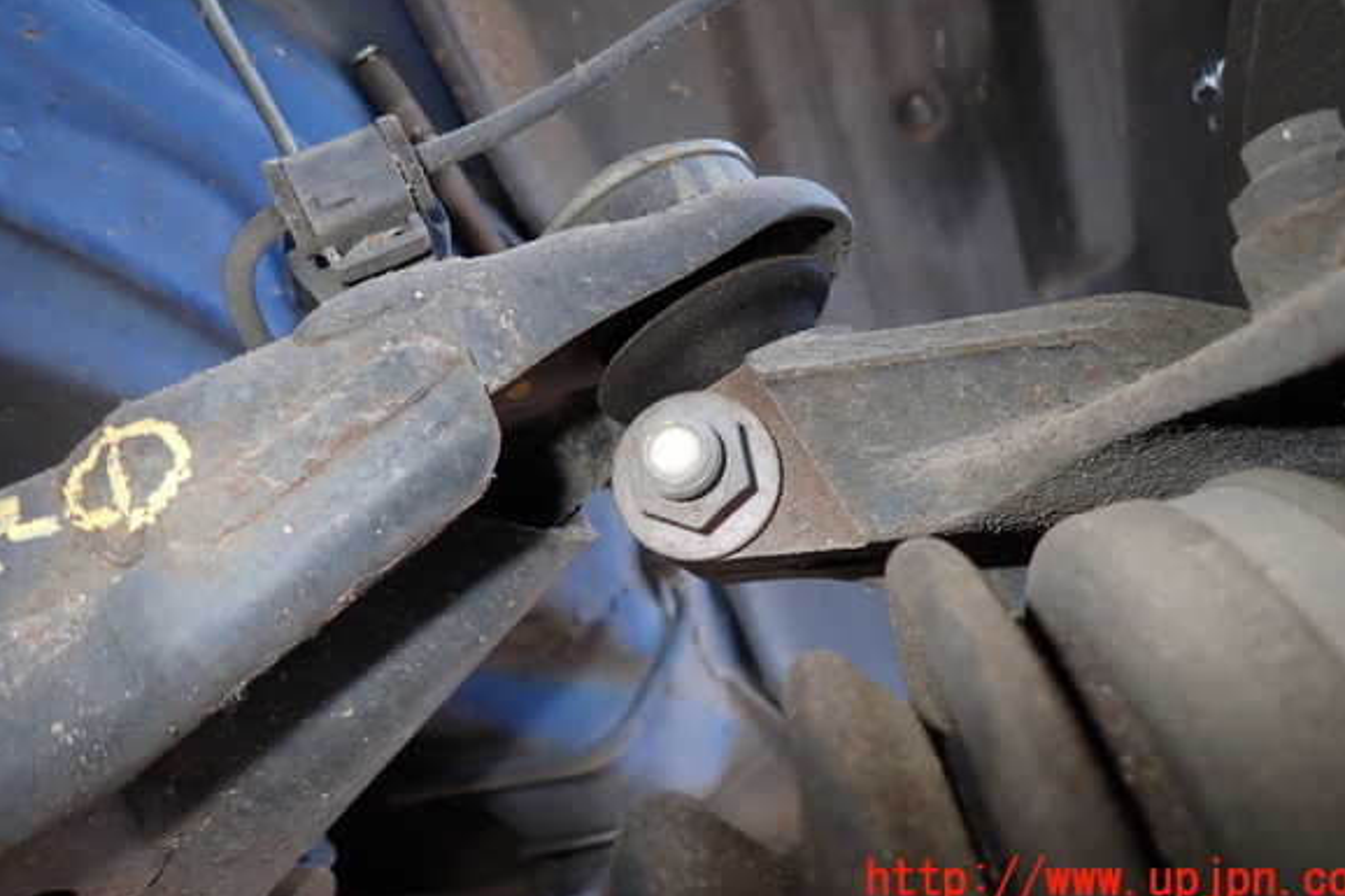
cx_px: 693
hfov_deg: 67.4
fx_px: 1008
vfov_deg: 47.8
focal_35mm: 27
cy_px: 386
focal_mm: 4.5
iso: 125
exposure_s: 1/30
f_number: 5.6
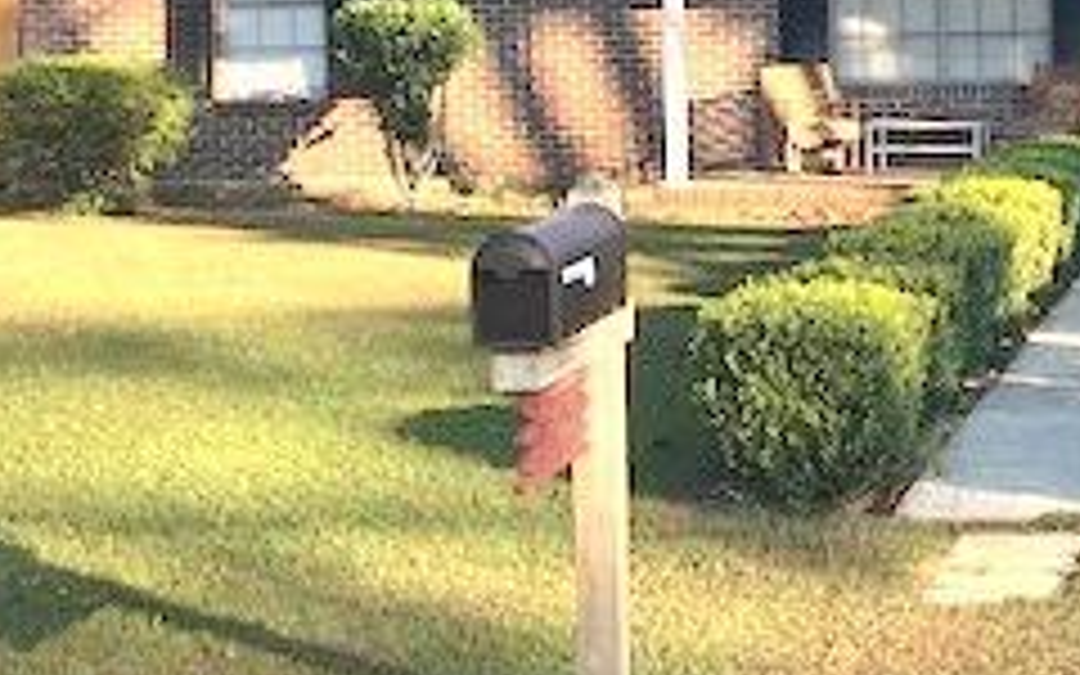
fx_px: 2325
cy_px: 45
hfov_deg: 24.3
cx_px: 1202
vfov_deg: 16.3
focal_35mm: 79
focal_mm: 3.99
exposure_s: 1/1064
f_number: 1.8
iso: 20
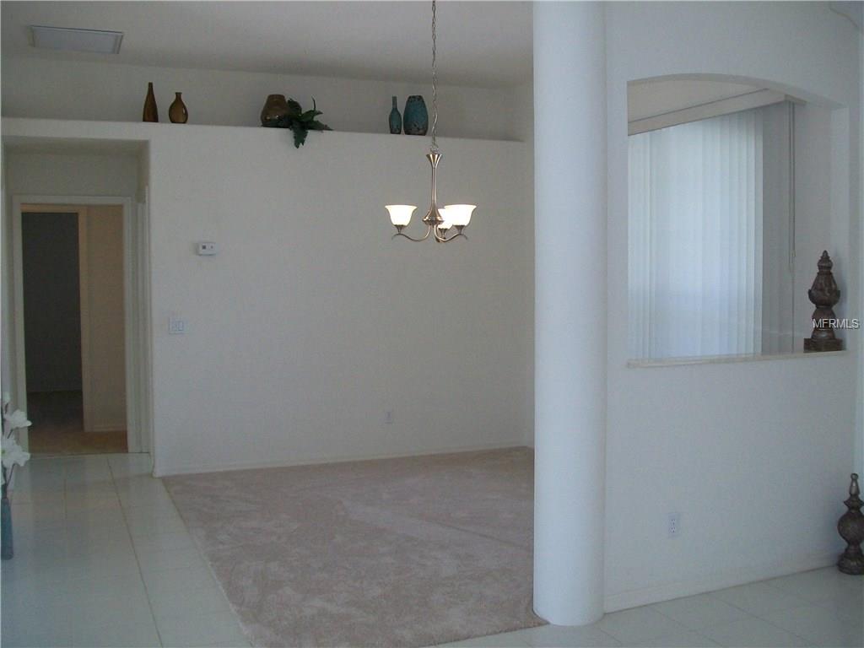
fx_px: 899
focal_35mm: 36
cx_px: 432
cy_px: 324
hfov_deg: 51.4
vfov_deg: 39.7
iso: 160
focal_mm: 6
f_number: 2.7
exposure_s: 1/125
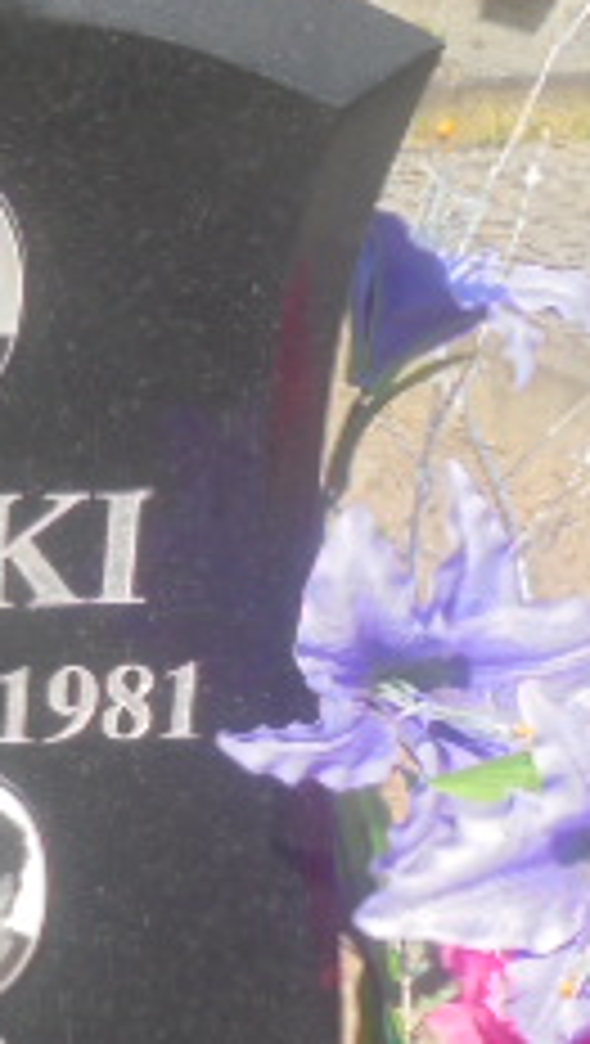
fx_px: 3577
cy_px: 729
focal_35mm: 129
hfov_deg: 8.6
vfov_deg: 16.6
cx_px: -833
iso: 100
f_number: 4.5
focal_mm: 7.8
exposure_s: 1/320
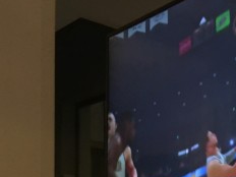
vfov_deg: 17.2
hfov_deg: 22.3
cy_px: 236
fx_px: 545
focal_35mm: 80
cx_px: 293
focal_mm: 4.15
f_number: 2.2
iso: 125
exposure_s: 1/33
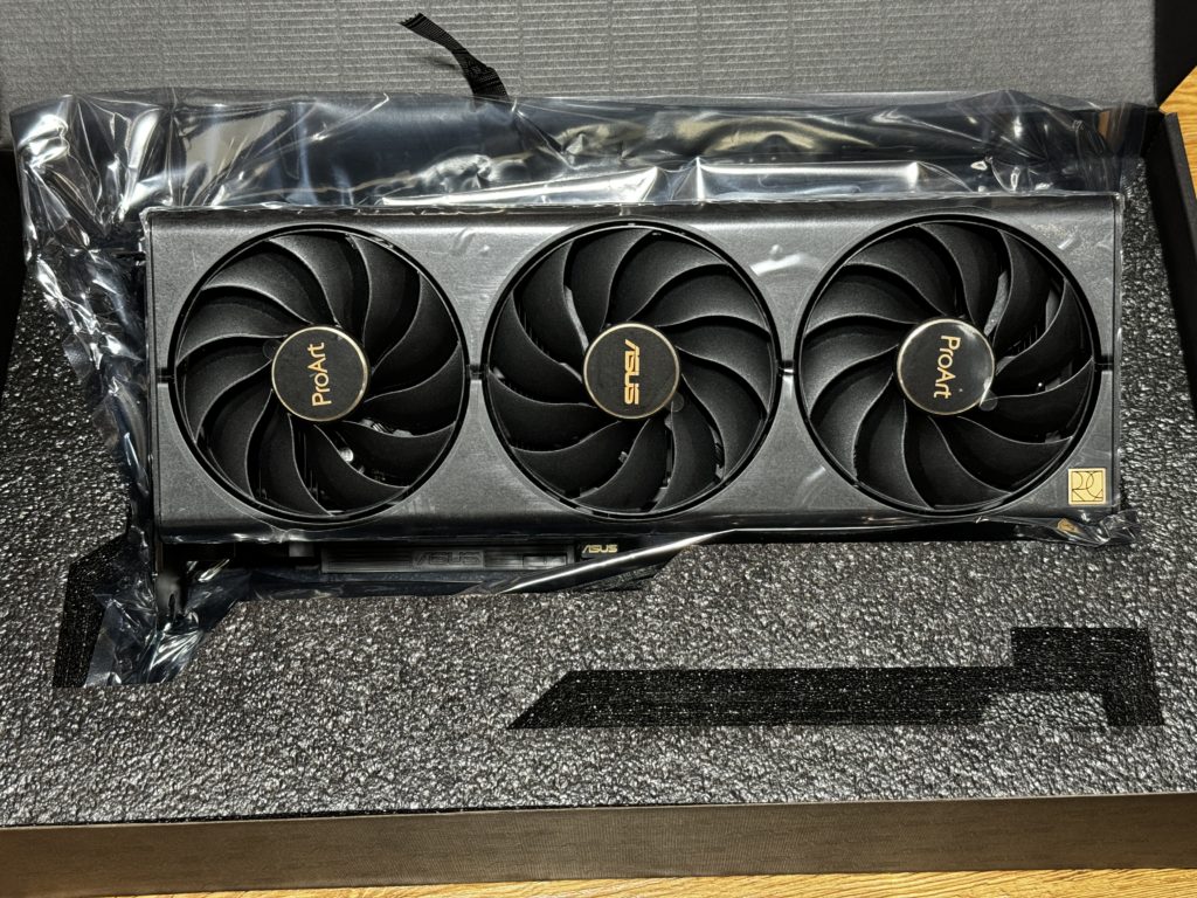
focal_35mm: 48
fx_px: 1660
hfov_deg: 39.7
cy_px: 449
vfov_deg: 30.3
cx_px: 598
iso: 400
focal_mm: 6.76
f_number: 1.78
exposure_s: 1/33
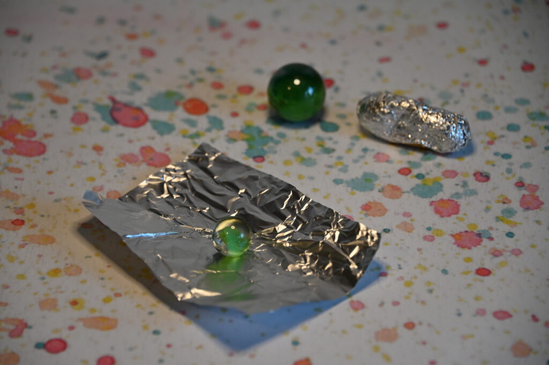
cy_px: 182
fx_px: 2590
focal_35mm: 170
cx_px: 274
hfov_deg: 12.1
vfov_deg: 8.1
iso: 1800
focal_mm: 170
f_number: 5.6
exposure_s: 1/250
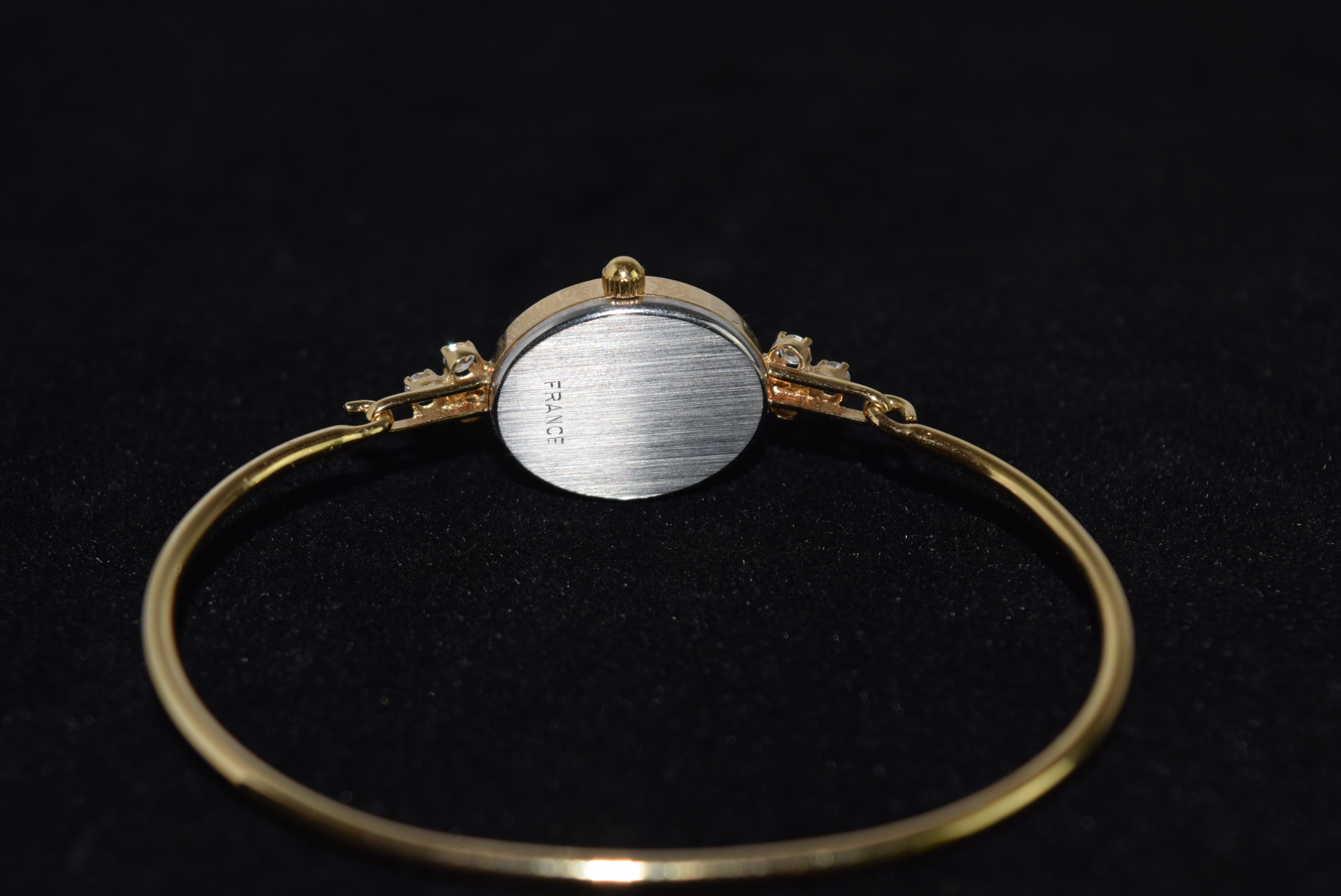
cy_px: 448
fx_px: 3075
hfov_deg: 24.6
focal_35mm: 82
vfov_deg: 16.6
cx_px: 670
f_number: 8
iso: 100
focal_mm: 55
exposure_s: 1/60
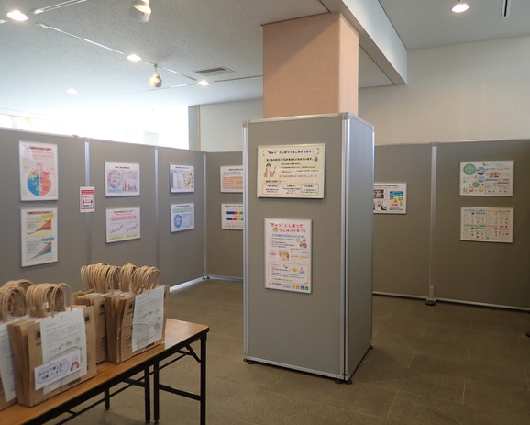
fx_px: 424
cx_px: 275
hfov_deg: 64.0
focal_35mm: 27
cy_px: 209
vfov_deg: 53.2
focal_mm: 4.5
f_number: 2
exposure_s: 1/60
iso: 200
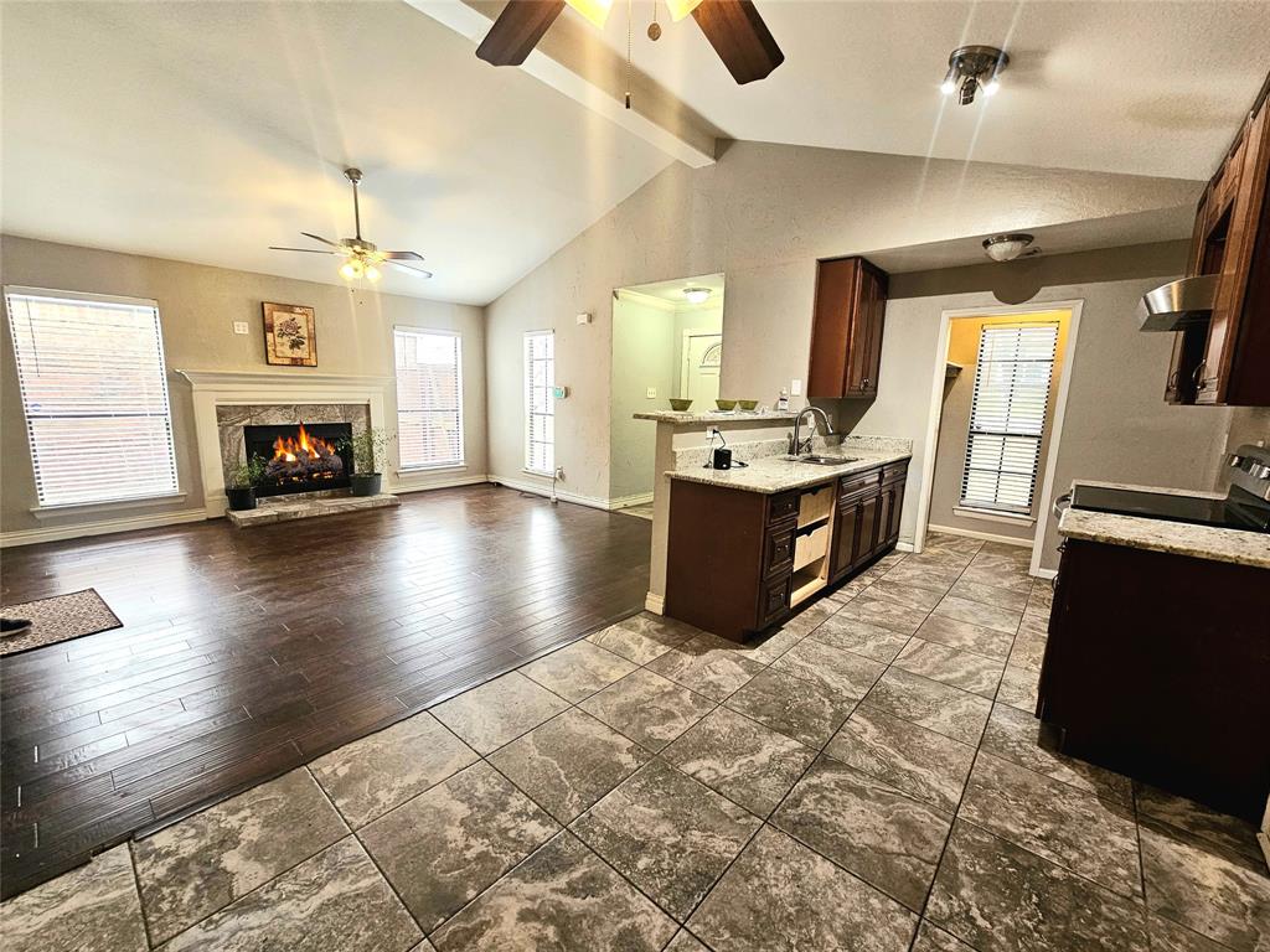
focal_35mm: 13
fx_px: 477
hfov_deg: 106.2
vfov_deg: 89.9
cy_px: 476
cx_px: 635
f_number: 2.2
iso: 200
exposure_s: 1/60.2
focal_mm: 2.2
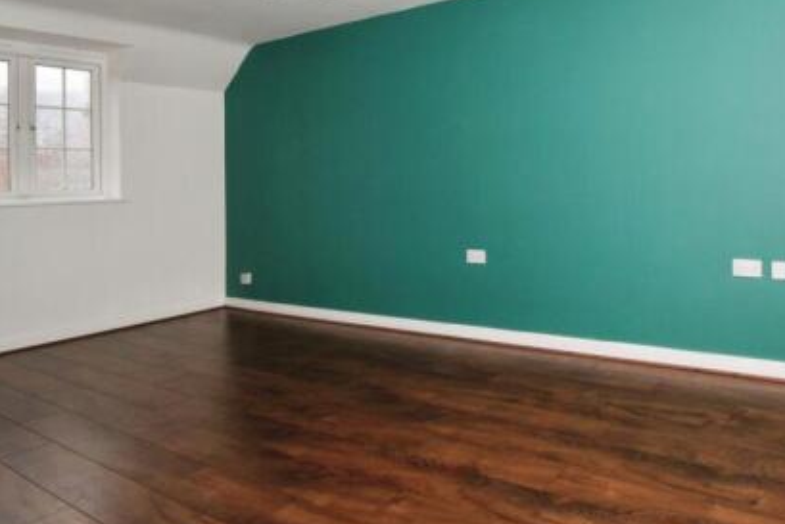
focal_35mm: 24
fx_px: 523
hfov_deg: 68.7
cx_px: 594
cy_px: 195
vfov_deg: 52.6
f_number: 16
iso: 1000
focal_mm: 10
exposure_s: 1/60
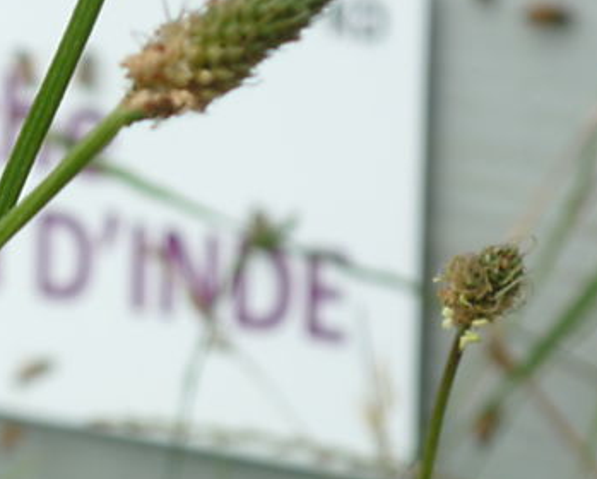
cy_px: 344
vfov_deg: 5.3
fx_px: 5218
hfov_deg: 6.5
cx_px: -7
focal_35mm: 295
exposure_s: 1/200
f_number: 5.9
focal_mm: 22
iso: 80
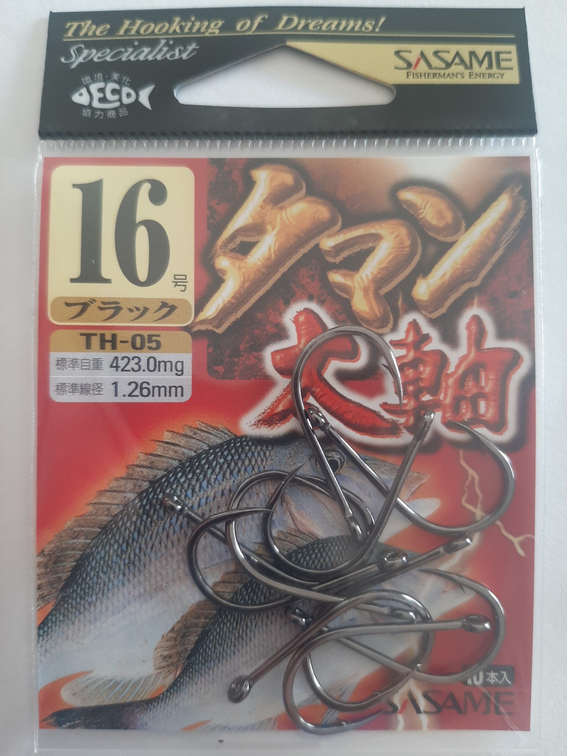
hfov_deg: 53.1
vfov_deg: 67.3
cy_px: 378
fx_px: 568
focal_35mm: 26
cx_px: 284
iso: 100
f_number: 1.7
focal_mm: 3.93
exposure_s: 1/50
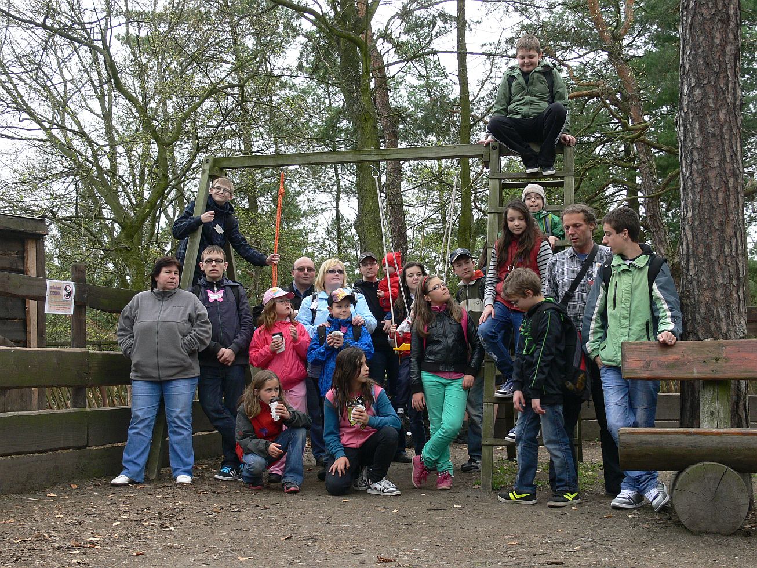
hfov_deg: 42.1
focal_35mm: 45
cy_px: 284
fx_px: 984
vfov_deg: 32.2
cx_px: 378
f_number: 4
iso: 100
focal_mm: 9.6
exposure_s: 1/125
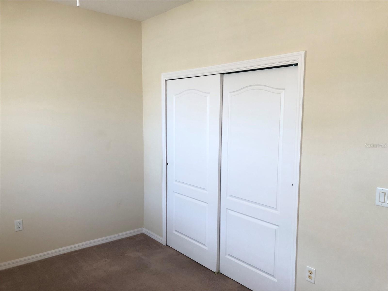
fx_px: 314
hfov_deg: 63.4
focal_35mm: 28
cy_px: 146
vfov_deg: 49.7
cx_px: 194
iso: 32
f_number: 1.8
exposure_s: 1/30
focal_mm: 4
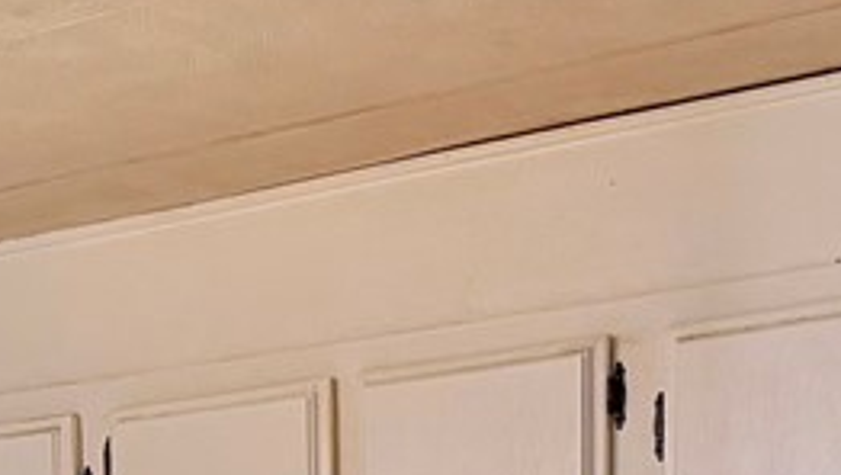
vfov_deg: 10.5
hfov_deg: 20.9
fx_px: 2277
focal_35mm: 102
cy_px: 1085
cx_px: 514
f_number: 1.78
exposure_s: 1/60
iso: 640
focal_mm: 6.76
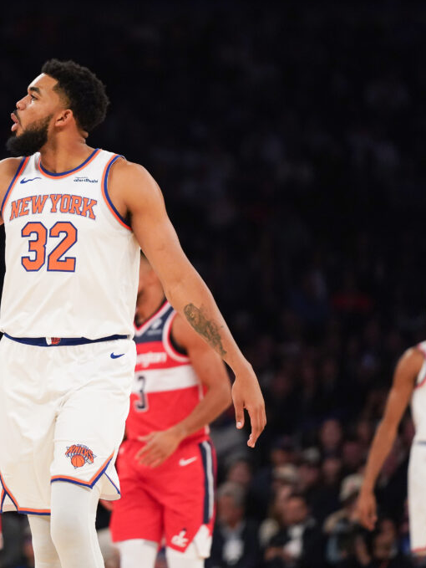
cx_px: 80
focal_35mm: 287
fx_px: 4705
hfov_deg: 5.2
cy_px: 283
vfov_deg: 6.9
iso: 3200
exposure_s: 1/1600
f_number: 2.8
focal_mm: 198
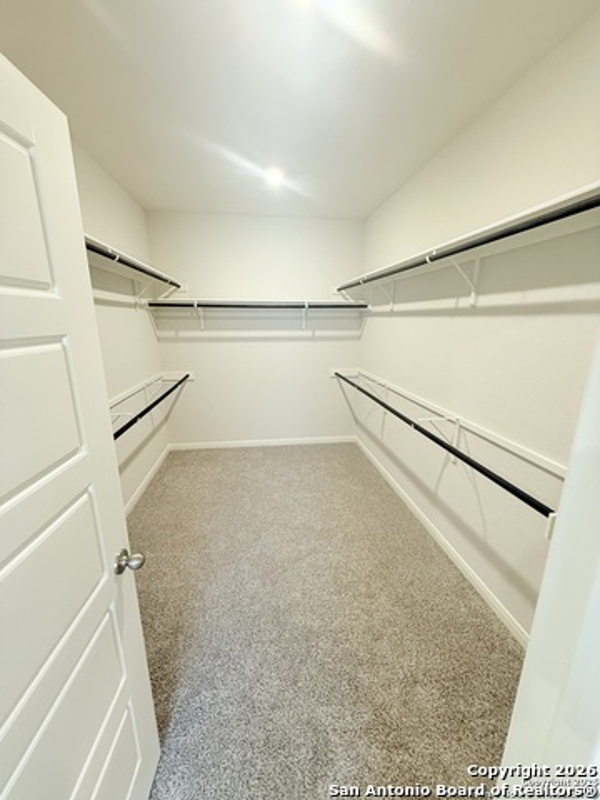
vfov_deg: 102.1
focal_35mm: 14
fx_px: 324
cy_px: 400
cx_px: 300
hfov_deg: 85.7
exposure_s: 1/60
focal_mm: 2.22
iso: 250
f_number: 2.2
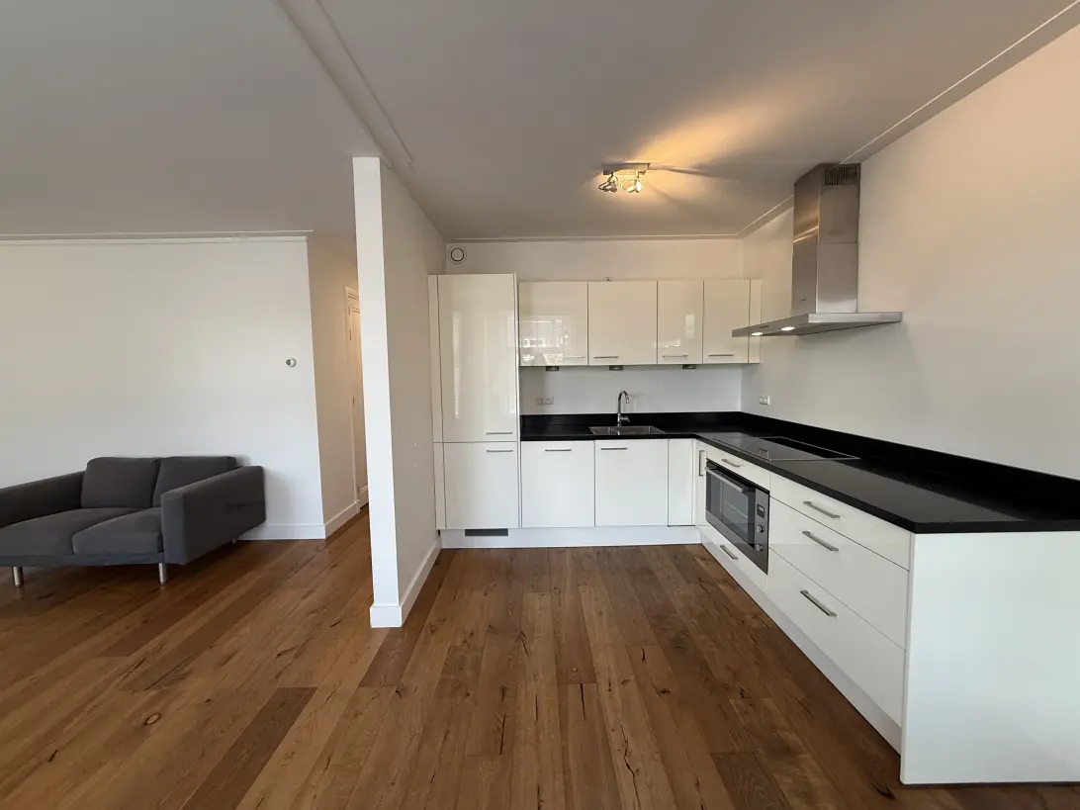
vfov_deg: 85.7
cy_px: 405
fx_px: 437
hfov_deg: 102.1
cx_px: 540
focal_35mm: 14
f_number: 2.2
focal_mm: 2.22
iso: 160
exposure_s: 1/100
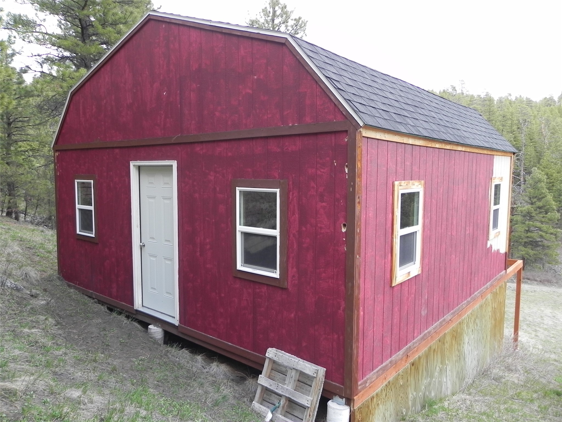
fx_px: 422
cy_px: 211
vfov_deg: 53.1
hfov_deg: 67.3
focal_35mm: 26
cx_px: 281
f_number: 2.8
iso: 160
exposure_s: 1/53.5
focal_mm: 4.6
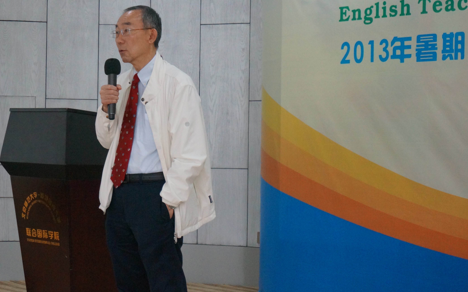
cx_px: 200
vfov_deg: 14.5
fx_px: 1148
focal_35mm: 90
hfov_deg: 23.0
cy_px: 125
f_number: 5.6
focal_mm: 50
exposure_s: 1/160
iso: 3200
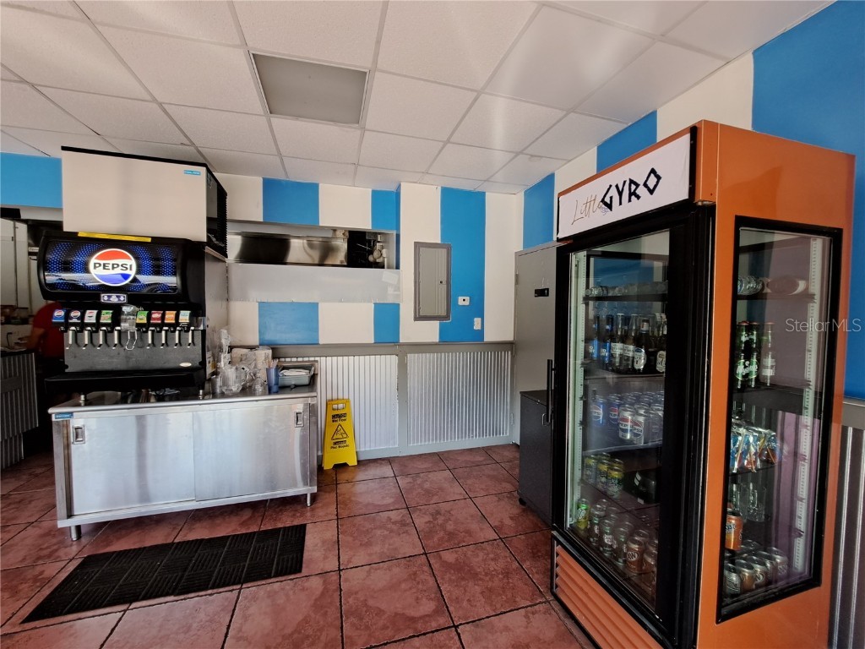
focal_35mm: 13
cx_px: 432
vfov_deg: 89.9
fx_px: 325
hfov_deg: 106.2
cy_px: 324
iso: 125
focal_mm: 1.74
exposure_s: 1/40
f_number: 2.2
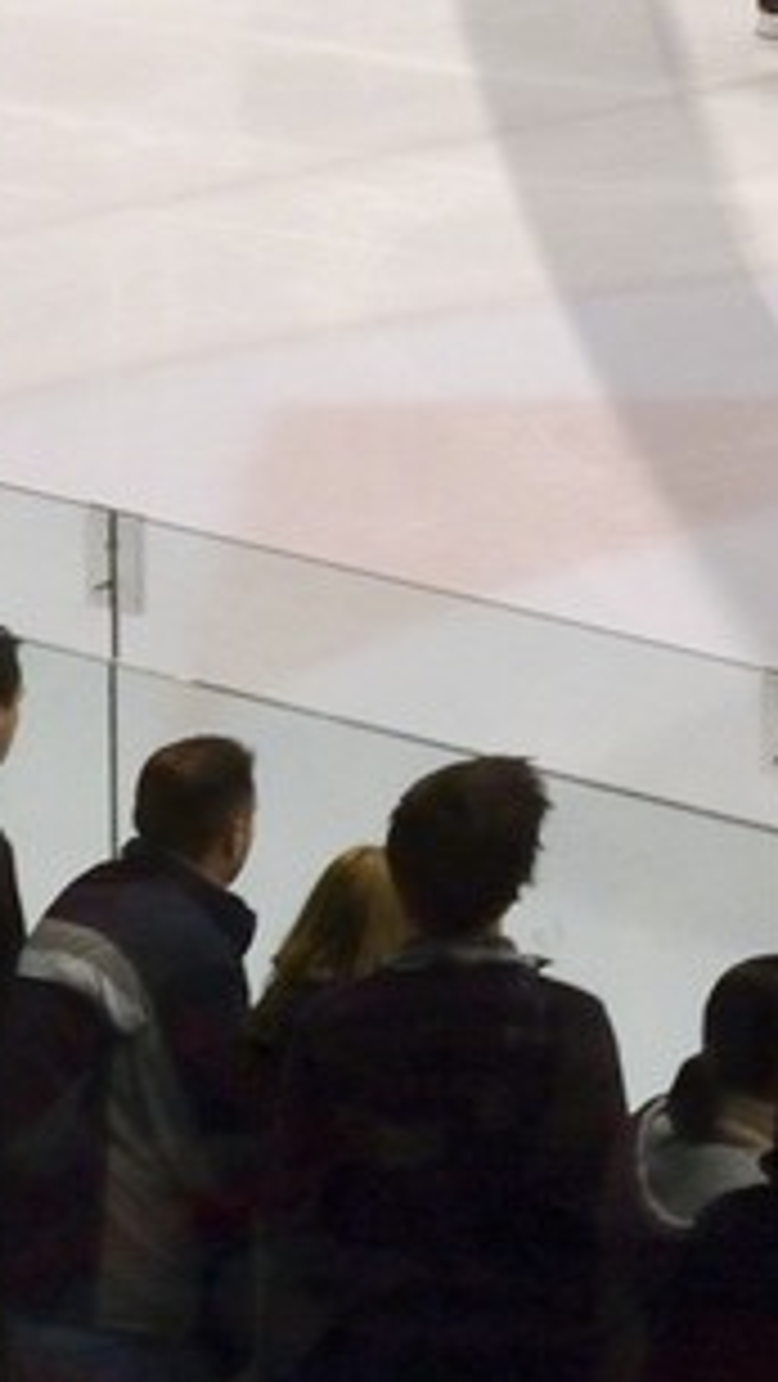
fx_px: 9596
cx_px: 2235
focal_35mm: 262
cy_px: -464
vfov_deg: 8.1
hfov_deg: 4.5
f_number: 5
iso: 3200
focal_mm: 48
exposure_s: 1/640
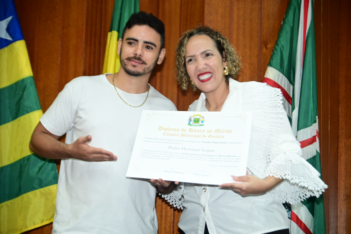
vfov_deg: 16.7
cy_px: 117
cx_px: 176
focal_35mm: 82
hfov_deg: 24.8
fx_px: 799
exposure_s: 1/125
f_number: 5.6
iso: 2000
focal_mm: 82
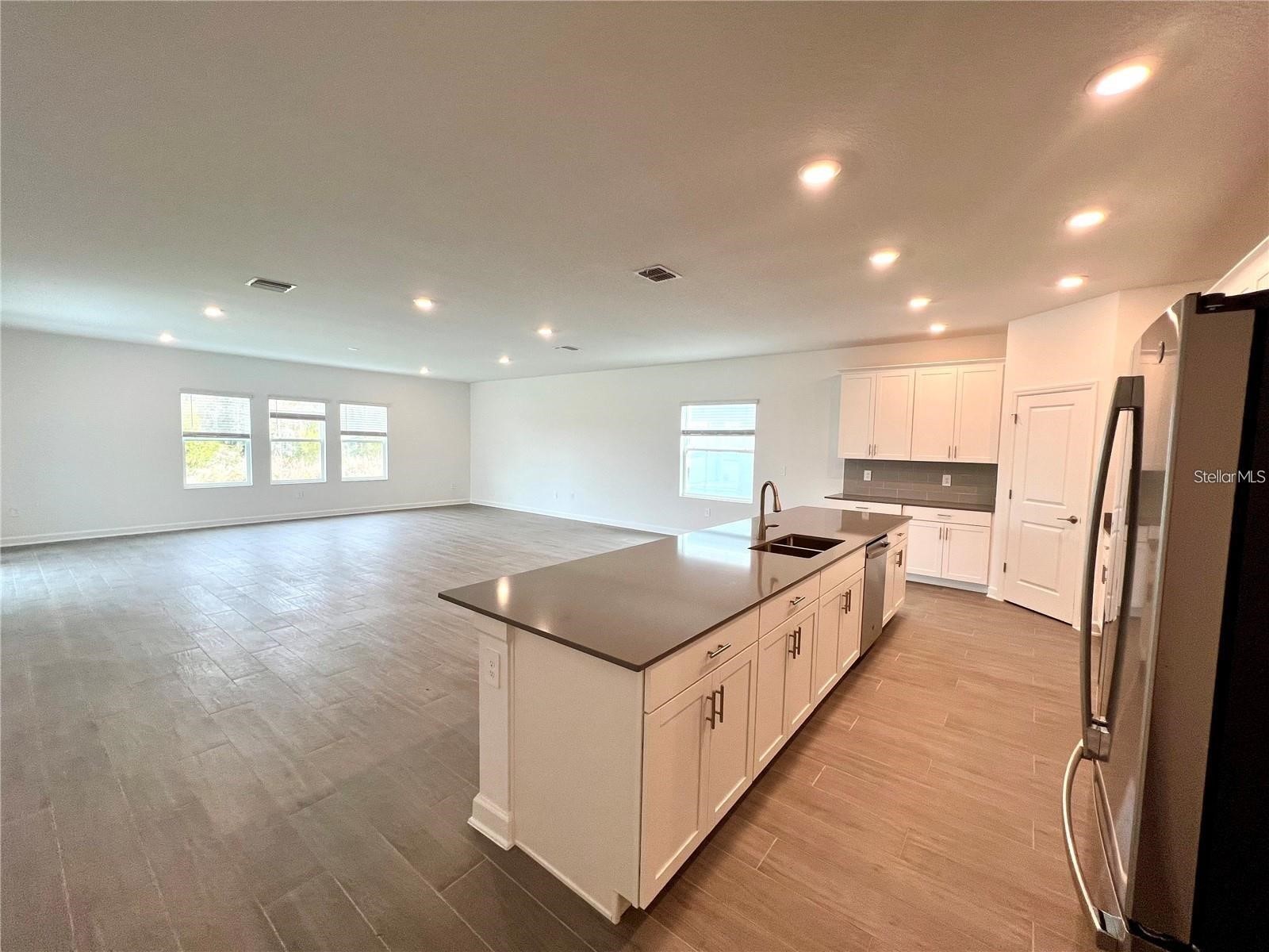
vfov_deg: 89.9
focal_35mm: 13
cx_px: 634
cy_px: 476
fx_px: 477
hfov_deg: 106.2
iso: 100
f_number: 1.8
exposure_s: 1/120
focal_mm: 1.57
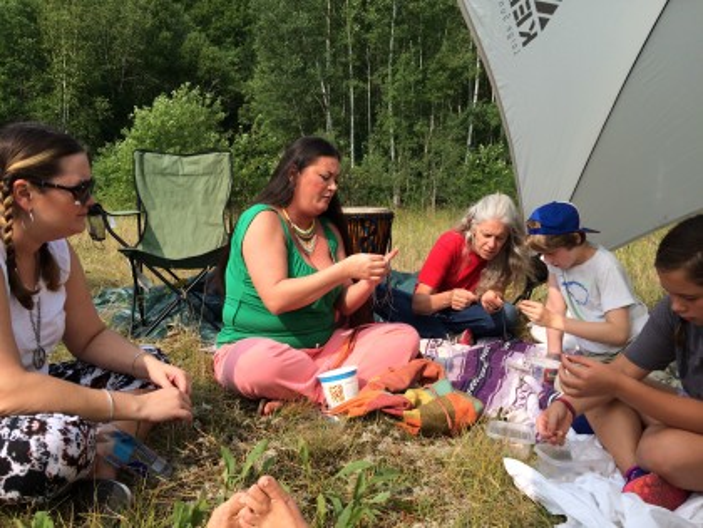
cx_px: 352
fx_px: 589
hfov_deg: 61.7
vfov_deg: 48.2
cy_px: 264
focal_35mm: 29
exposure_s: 1/1368
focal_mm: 4.15
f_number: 2.2
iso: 32
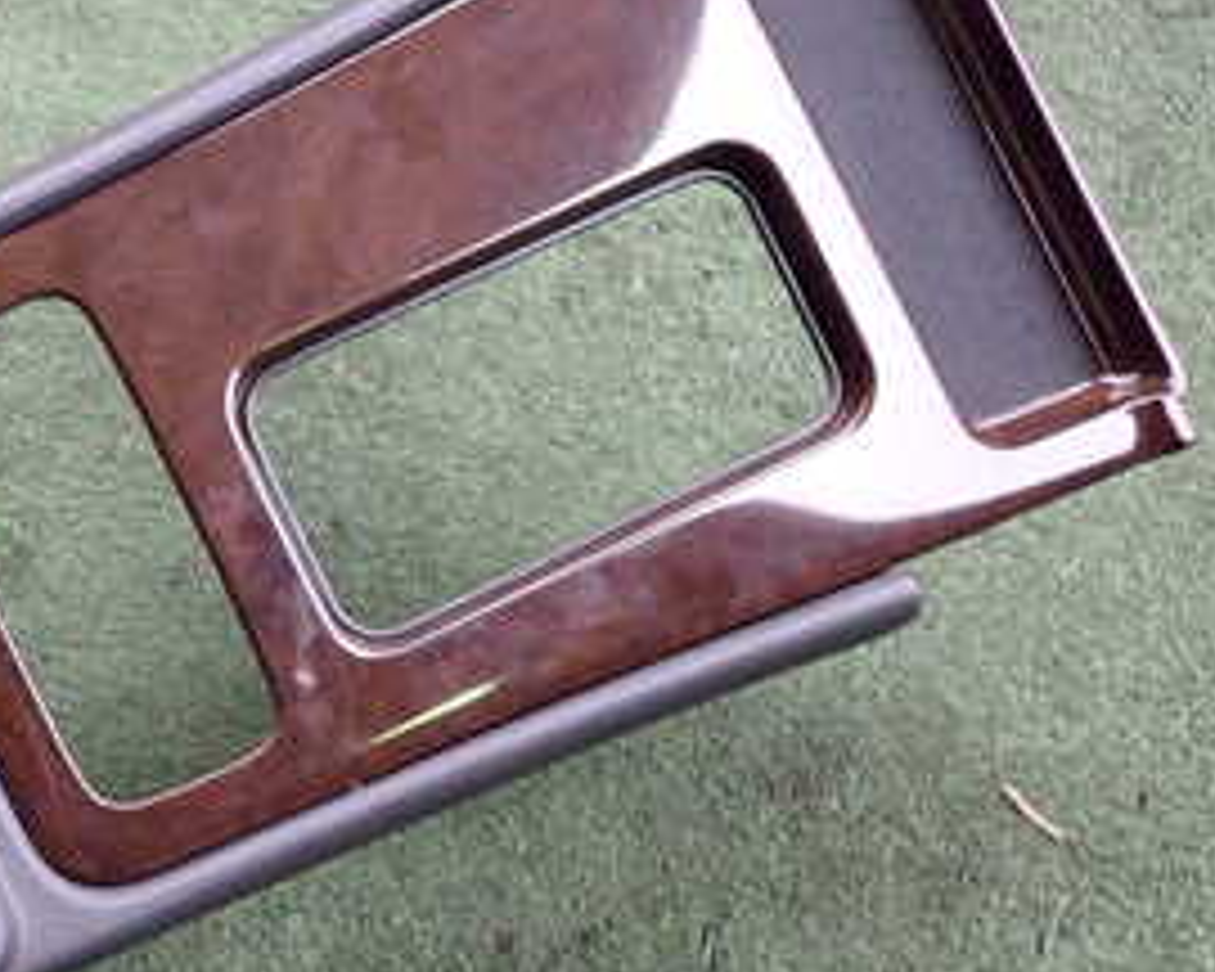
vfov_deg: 23.4
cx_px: -9
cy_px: 634
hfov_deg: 27.4
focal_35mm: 65
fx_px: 2337
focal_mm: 5.4
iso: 160
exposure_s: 1/125
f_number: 2.3
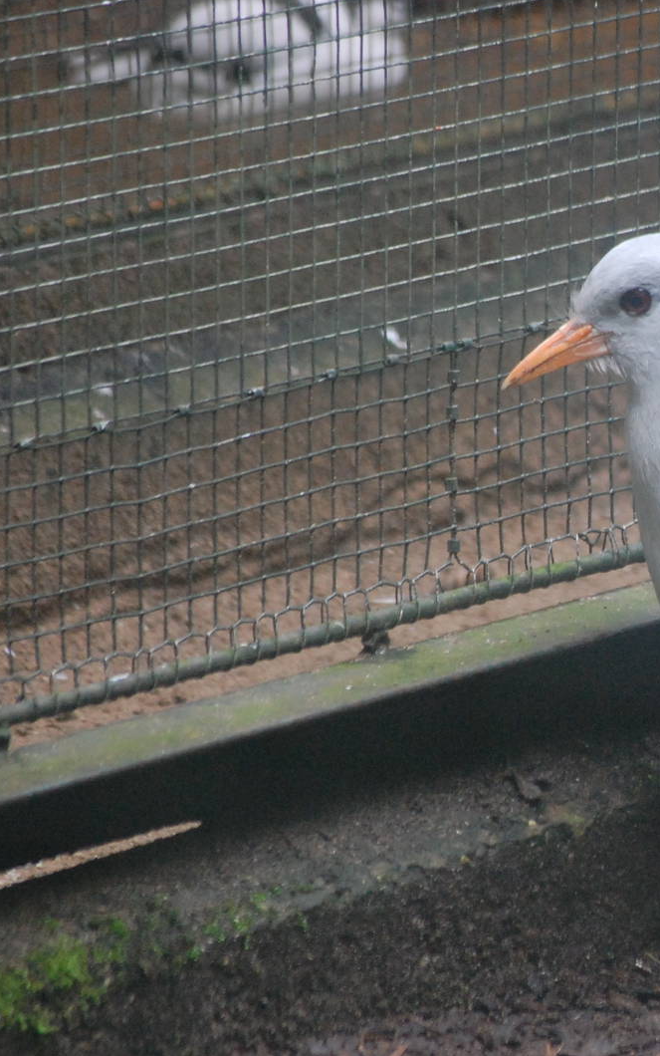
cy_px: 528
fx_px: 13260
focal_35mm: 461
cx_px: 760
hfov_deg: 2.8
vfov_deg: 4.6
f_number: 5.6
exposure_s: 1/100
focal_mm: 200
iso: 1600
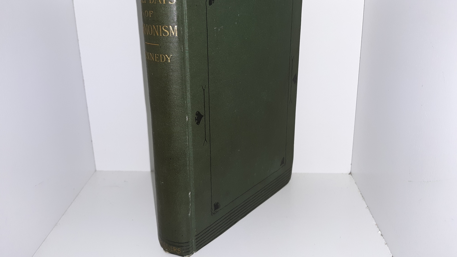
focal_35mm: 31
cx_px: 231
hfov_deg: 62.6
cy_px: 98
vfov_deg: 37.6
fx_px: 376
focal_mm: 3.7
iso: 40
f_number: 1.7
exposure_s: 1/120
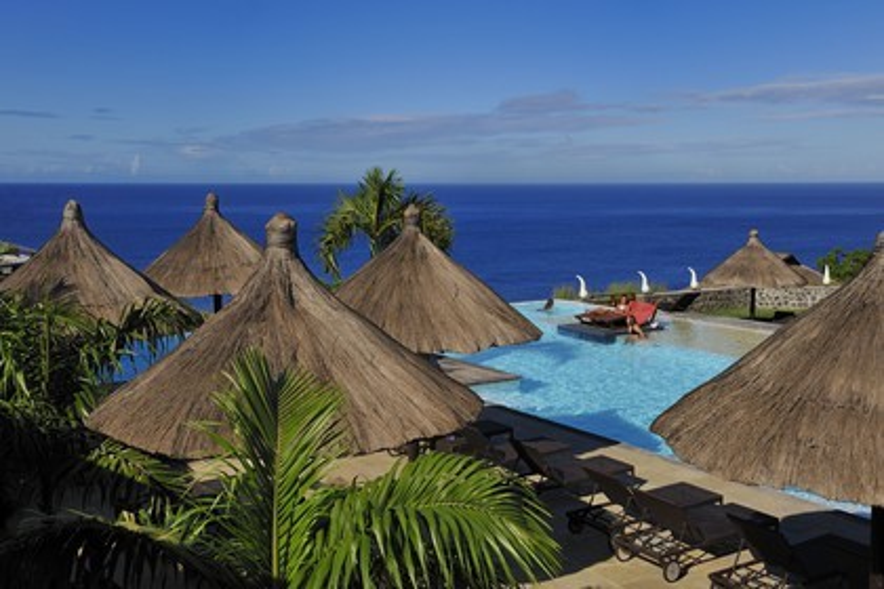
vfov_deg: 33.4
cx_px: 442
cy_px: 294
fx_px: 982
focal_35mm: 40
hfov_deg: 48.5
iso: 200
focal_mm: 40
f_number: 20
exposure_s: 1/160
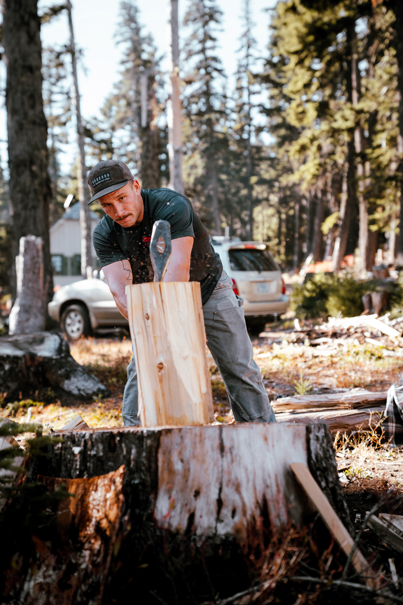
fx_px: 991
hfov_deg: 23.0
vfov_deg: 33.9
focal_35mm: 59
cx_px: 202
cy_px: 302
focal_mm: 59
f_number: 2.8
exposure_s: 1/1000
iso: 800
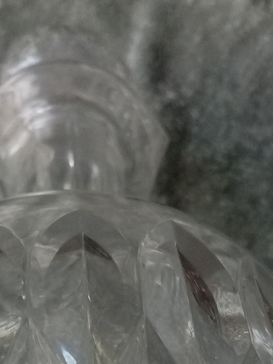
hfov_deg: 18.8
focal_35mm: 78
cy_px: 534
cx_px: 94
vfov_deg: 21.4
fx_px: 820
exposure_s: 1/123
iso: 102
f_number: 1.8
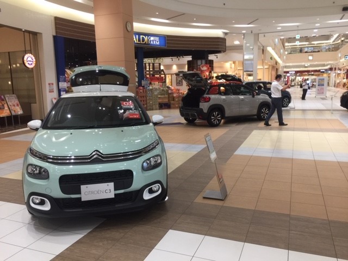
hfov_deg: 61.7
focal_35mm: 29
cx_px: 174
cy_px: 130
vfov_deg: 48.2
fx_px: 292
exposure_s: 1/30
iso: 50
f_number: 2.2
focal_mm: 4.15
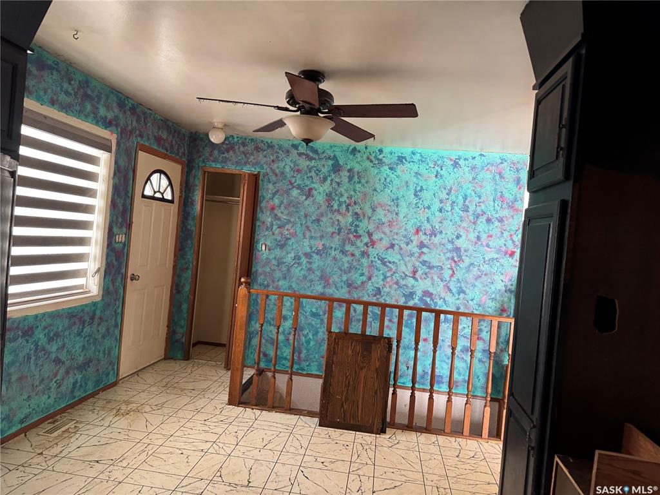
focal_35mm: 24
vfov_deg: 56.8
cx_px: 330
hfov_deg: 71.6
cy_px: 248
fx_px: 458
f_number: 1.78
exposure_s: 1/60
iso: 500
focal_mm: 6.76
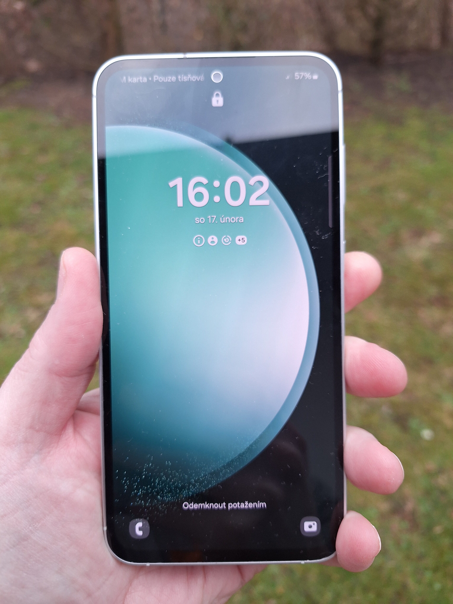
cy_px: 302
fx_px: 401
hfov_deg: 58.9
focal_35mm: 23
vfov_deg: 73.9
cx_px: 226
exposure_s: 1/50
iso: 40
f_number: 1.8
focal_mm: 5.54
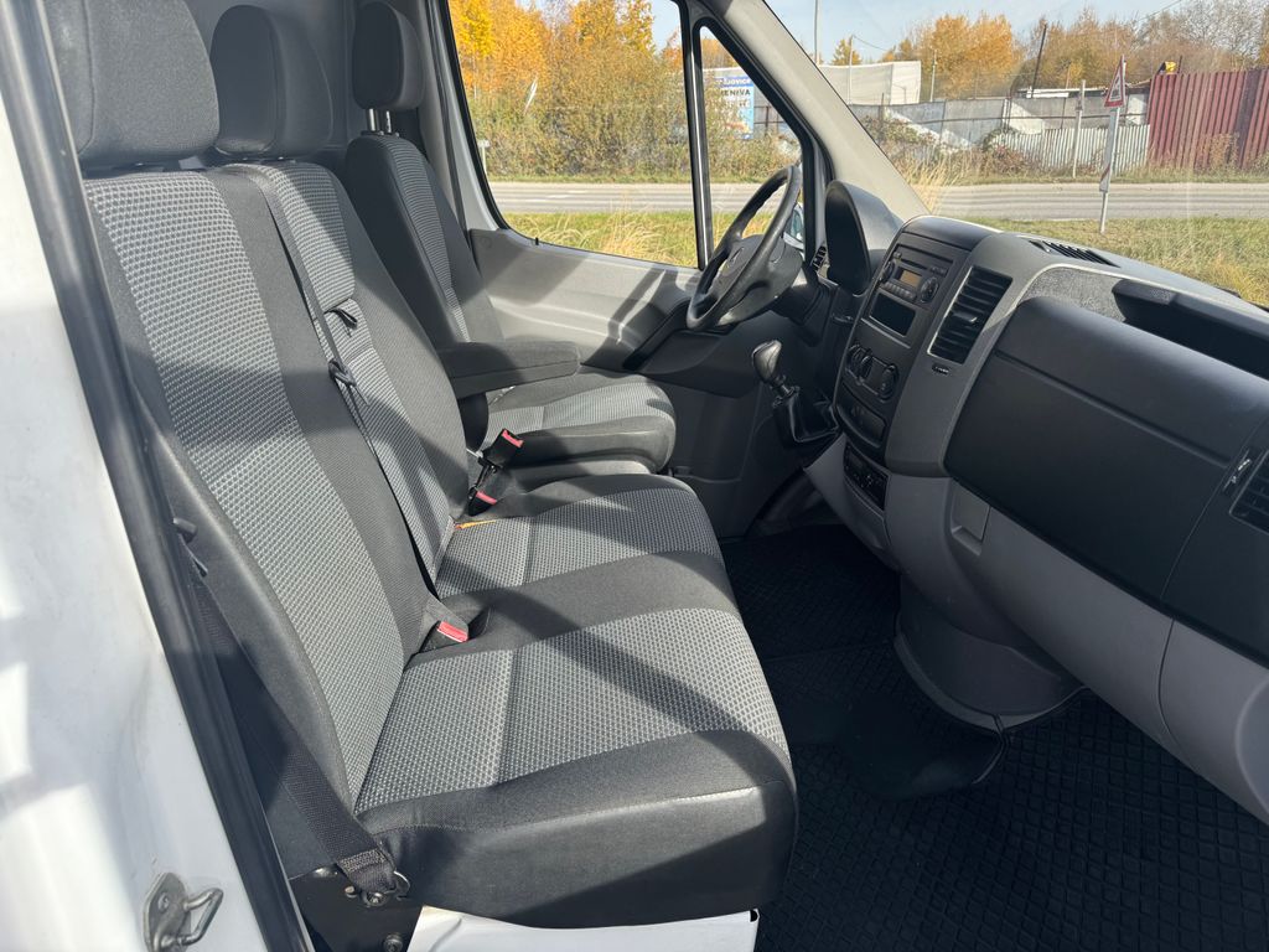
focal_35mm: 24
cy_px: 476
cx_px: 634
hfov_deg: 71.6
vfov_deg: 56.8
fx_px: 880
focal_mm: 6.76
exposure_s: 1/1042
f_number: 1.78
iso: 80
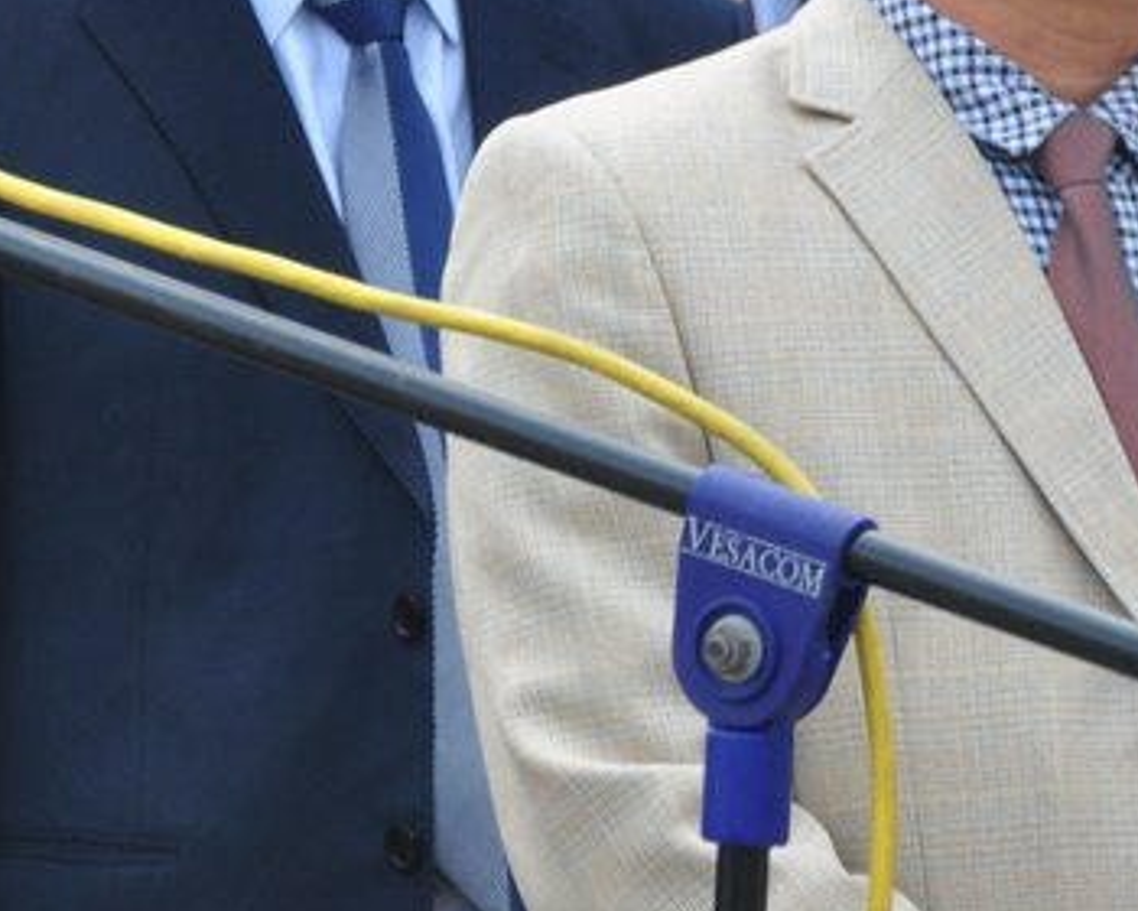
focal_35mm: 513
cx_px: -299
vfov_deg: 3.0
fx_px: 17278
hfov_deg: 3.8
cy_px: -317
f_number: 7.1
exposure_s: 1/125
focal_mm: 85
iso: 200
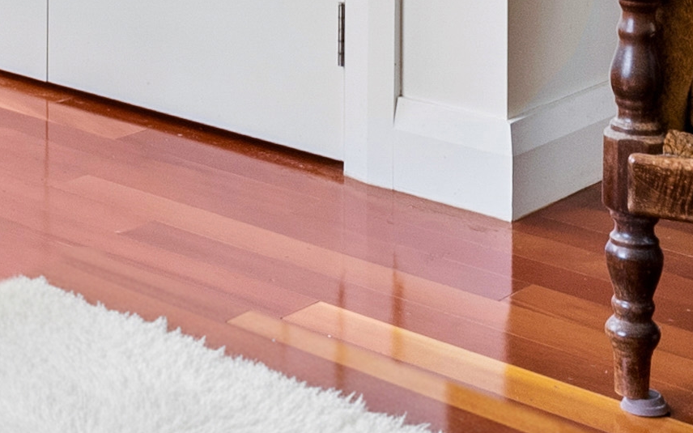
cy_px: -400
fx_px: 1997
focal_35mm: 106
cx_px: -87
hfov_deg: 18.8
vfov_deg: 11.3
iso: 400
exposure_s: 1/6
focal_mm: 14.8
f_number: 10
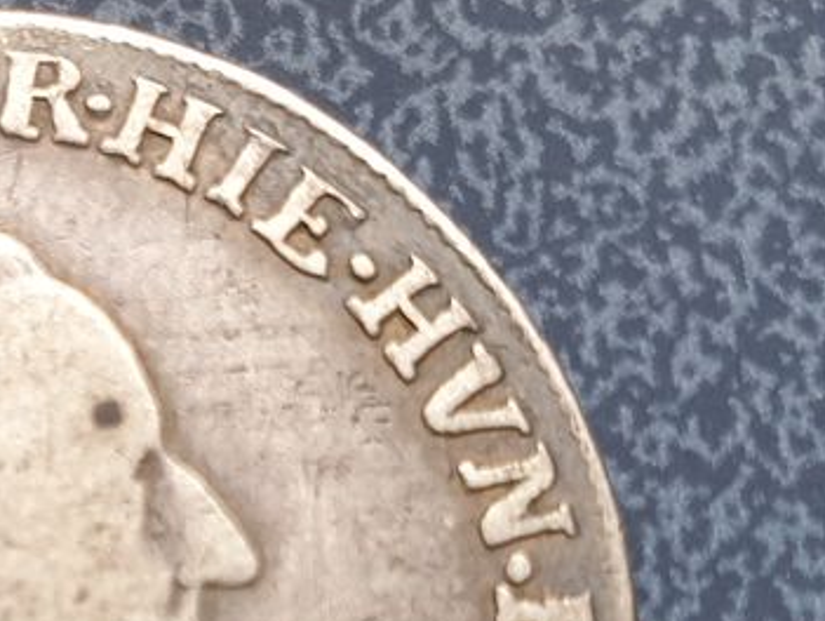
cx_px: -162
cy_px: 670
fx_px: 1765
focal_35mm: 74
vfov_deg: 19.2
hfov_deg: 24.0
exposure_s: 1/60
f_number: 2.4
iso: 250
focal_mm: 4.3
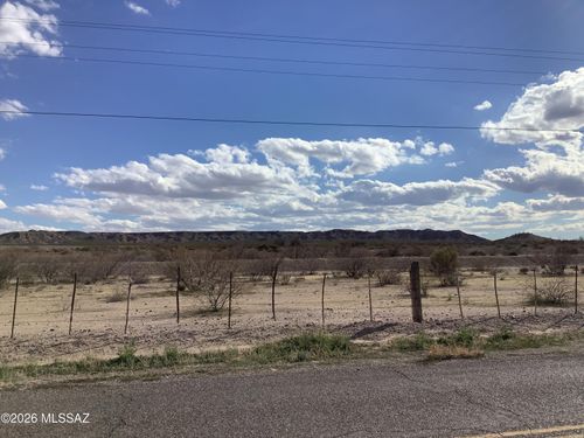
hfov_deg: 58.4
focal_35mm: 31
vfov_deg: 45.4
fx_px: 523
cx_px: 292
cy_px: 219
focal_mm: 3.3
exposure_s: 1/3546
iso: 25
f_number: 2.4
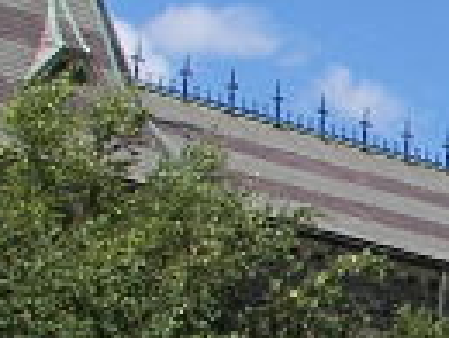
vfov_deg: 7.3
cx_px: 943
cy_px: 331
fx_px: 2638
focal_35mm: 203
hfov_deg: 9.1
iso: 50
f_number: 4
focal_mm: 7.3
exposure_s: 1/500
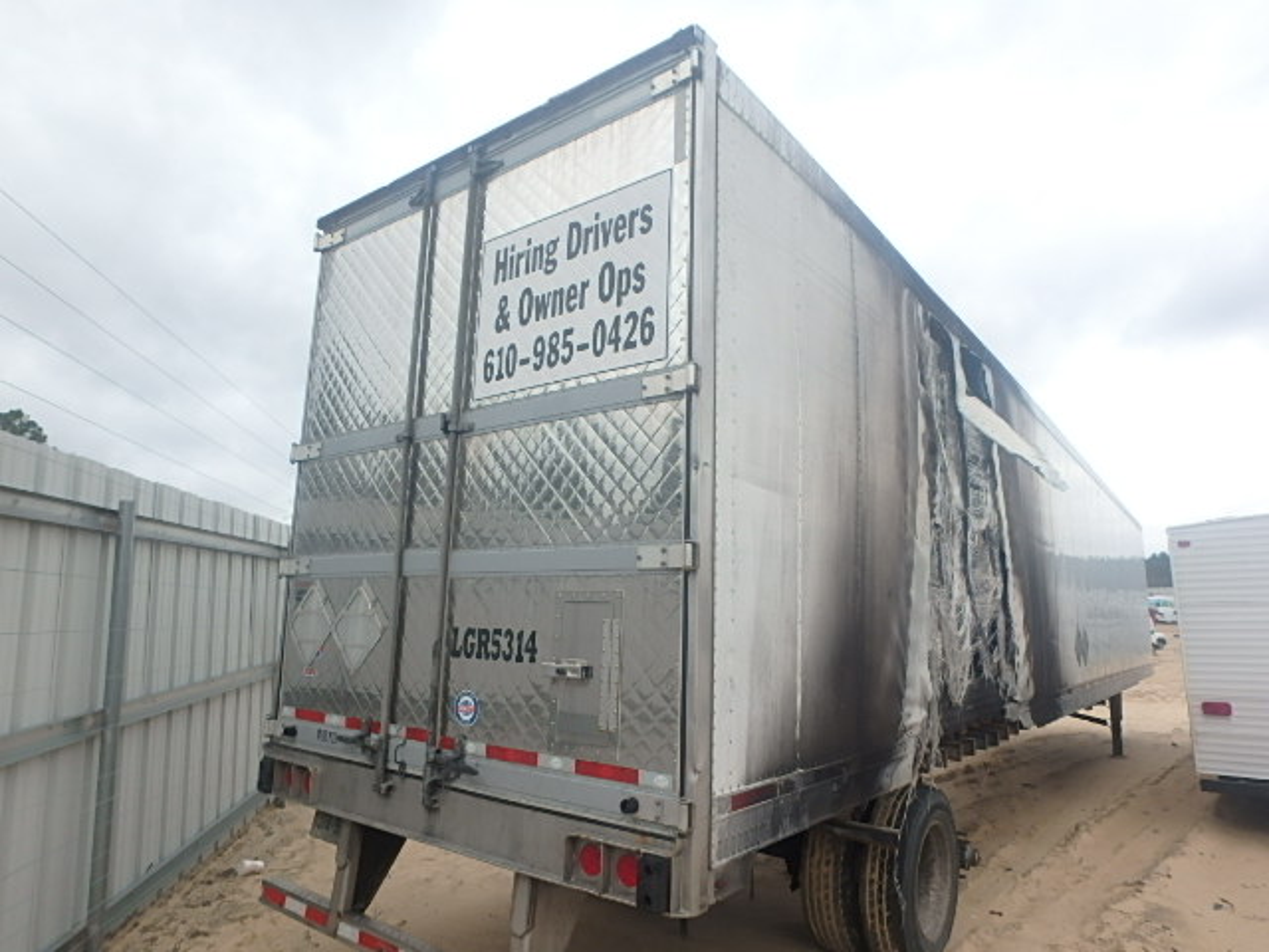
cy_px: 476
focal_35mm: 21
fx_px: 770
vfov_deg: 63.4
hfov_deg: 79.0
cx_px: 634
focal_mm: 3.7
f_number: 3.5
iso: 125
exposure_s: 1/400
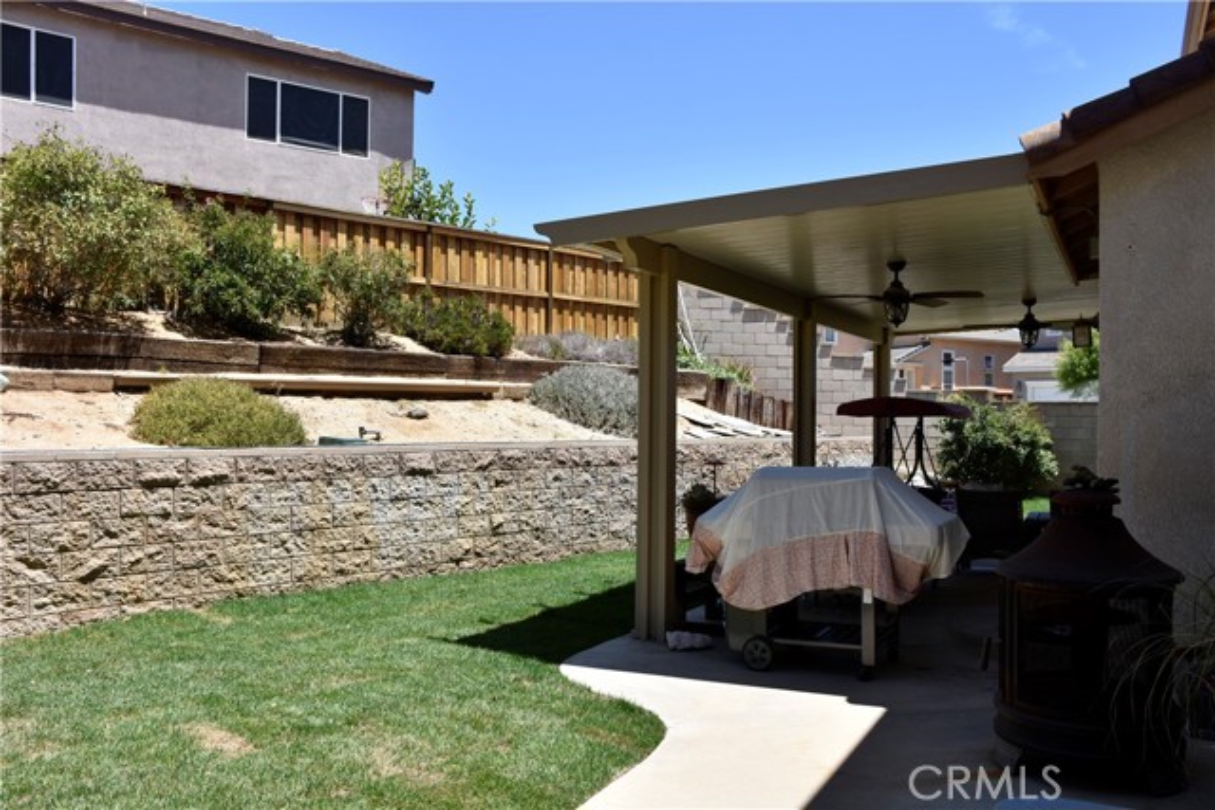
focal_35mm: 30
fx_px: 1013
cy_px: 405
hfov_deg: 61.9
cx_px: 608
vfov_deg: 43.6
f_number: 8
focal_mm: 20
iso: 250
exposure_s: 1/500
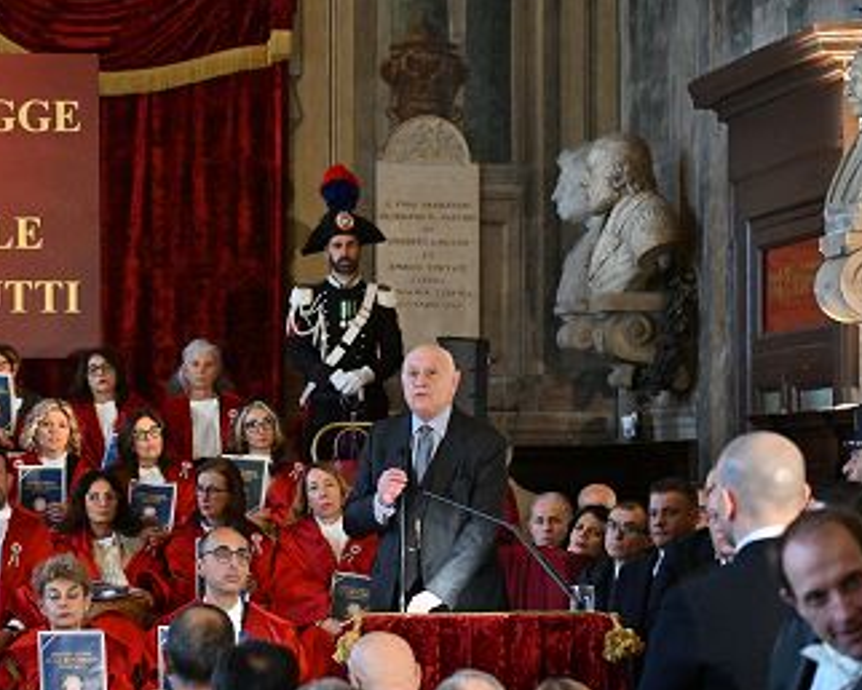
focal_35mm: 149
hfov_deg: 12.9
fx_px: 3804
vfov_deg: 10.4
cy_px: 402
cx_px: 324
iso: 4000
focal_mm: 100
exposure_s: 1/160
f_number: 5
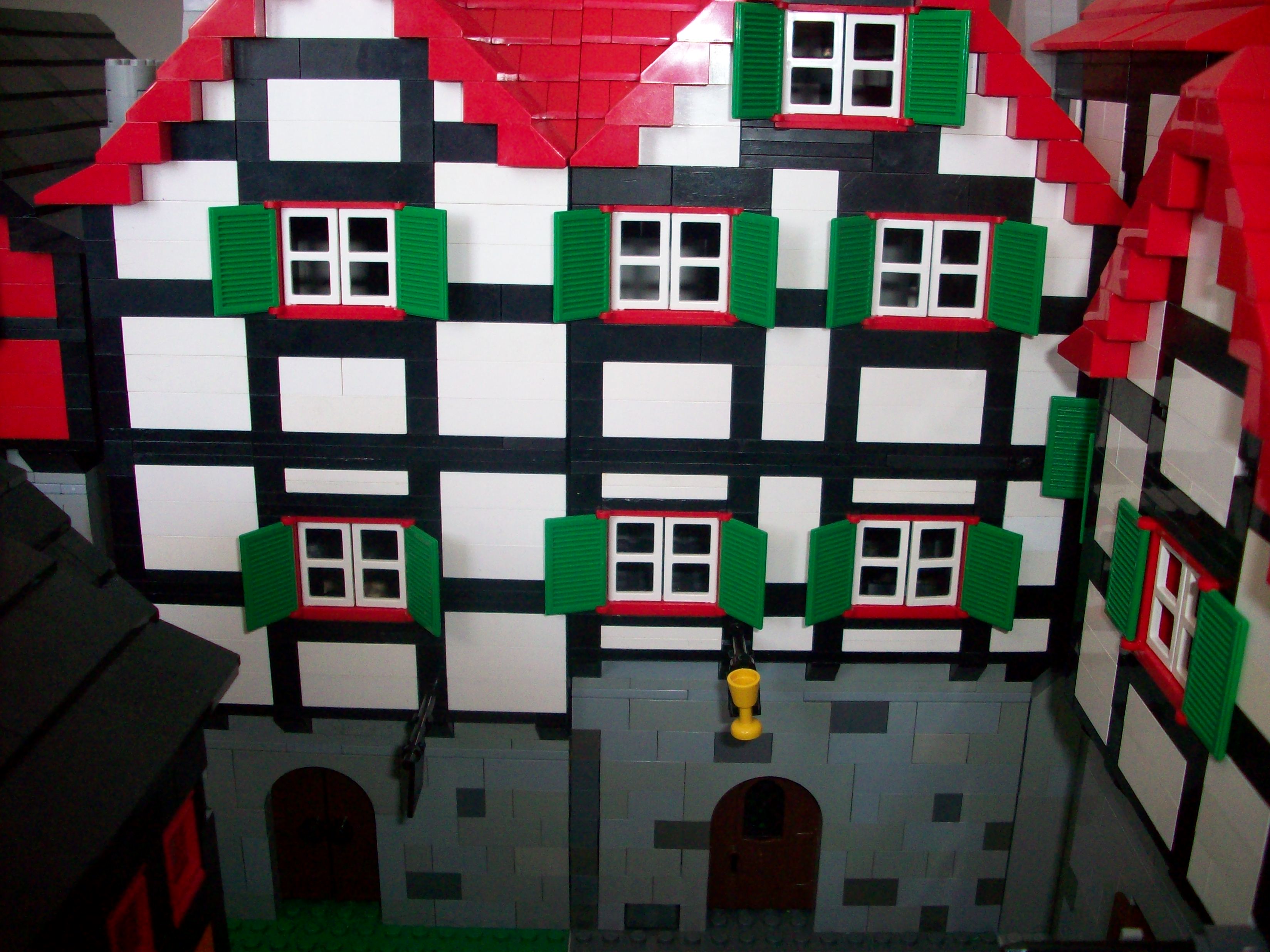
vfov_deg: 38.7
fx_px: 1357
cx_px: 635
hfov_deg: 50.1
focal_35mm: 37
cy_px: 476
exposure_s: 1/45
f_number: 2.8
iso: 160
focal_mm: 6.2
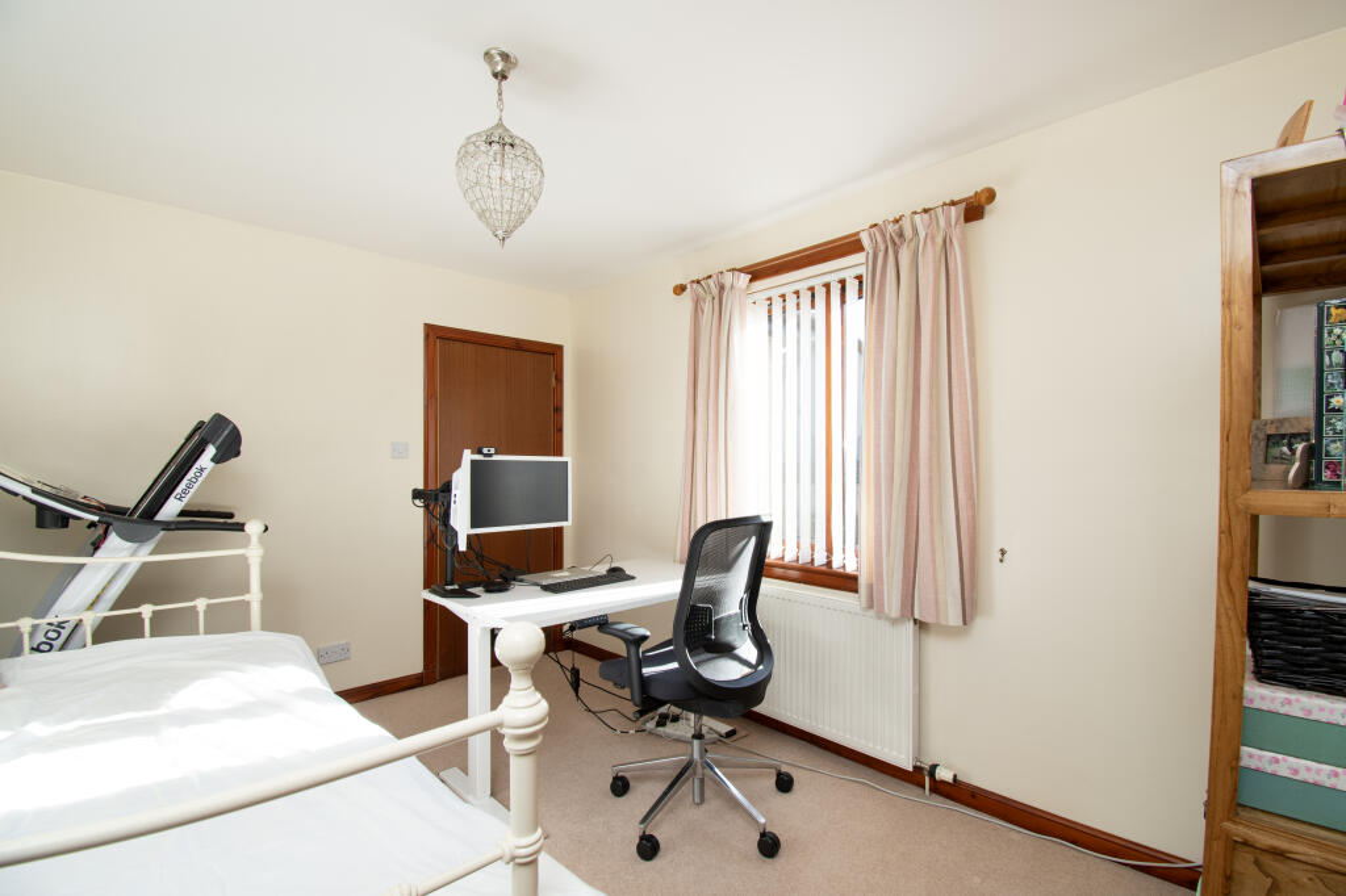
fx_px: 561
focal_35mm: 15
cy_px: 448
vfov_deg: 77.3
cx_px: 673
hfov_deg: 100.4
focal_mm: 10
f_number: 9
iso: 250
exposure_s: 1/40
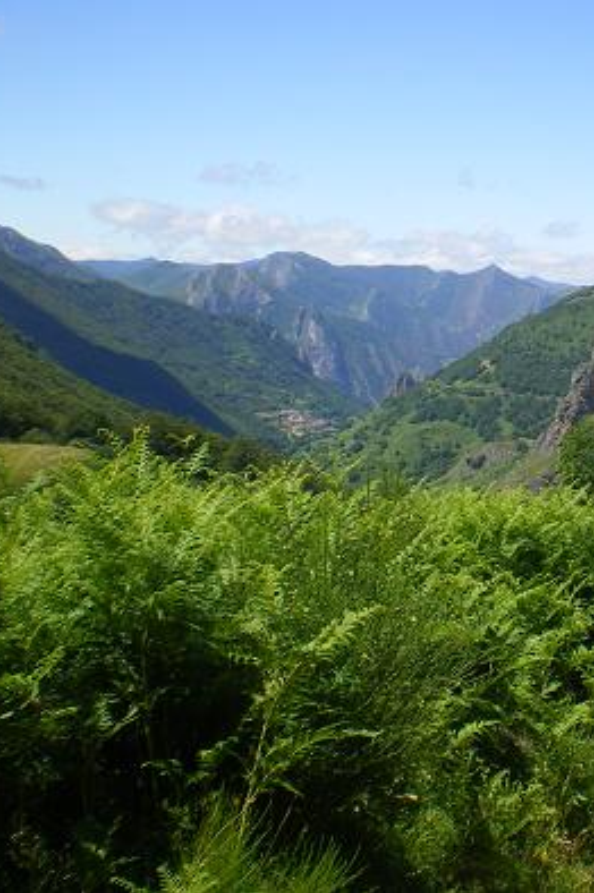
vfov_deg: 37.5
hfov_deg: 24.5
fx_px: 1314
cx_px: 567
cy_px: 446
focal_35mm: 53
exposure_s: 1/250
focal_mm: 6.3
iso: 64
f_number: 4.6
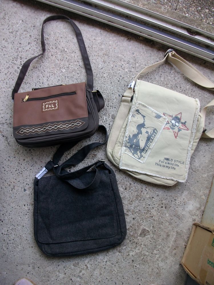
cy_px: 142
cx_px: 107
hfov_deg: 44.2
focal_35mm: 32
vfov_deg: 56.8
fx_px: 264
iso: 80
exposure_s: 1/41.7
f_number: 2.9
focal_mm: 5.7
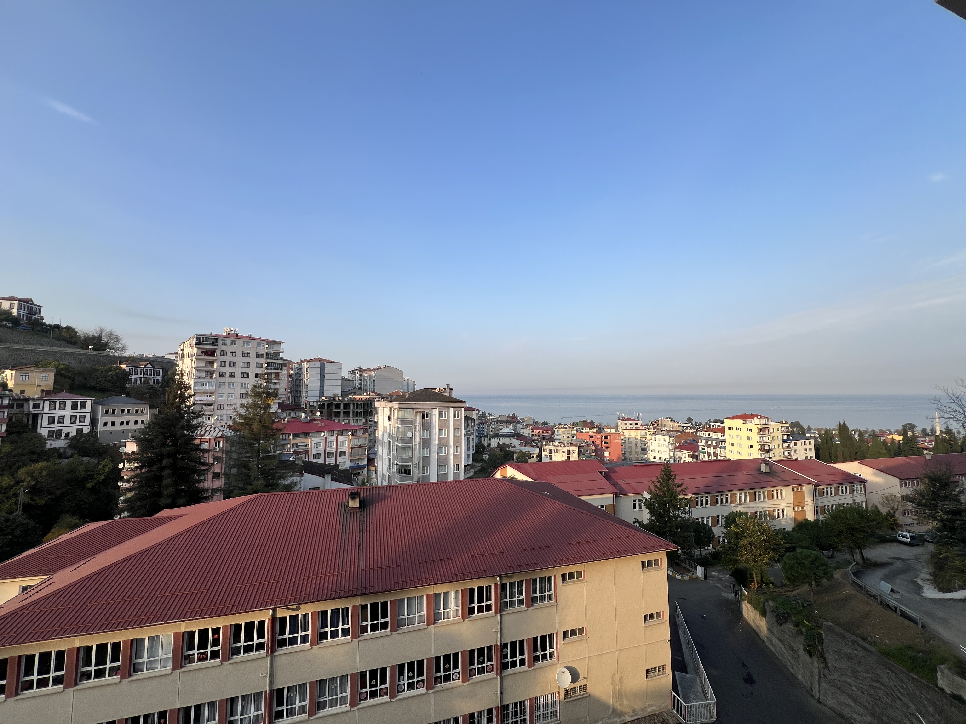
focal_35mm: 13
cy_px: 362
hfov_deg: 106.2
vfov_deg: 89.9
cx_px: 483
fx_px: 363
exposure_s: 1/995
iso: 32
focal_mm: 1.57
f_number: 1.8
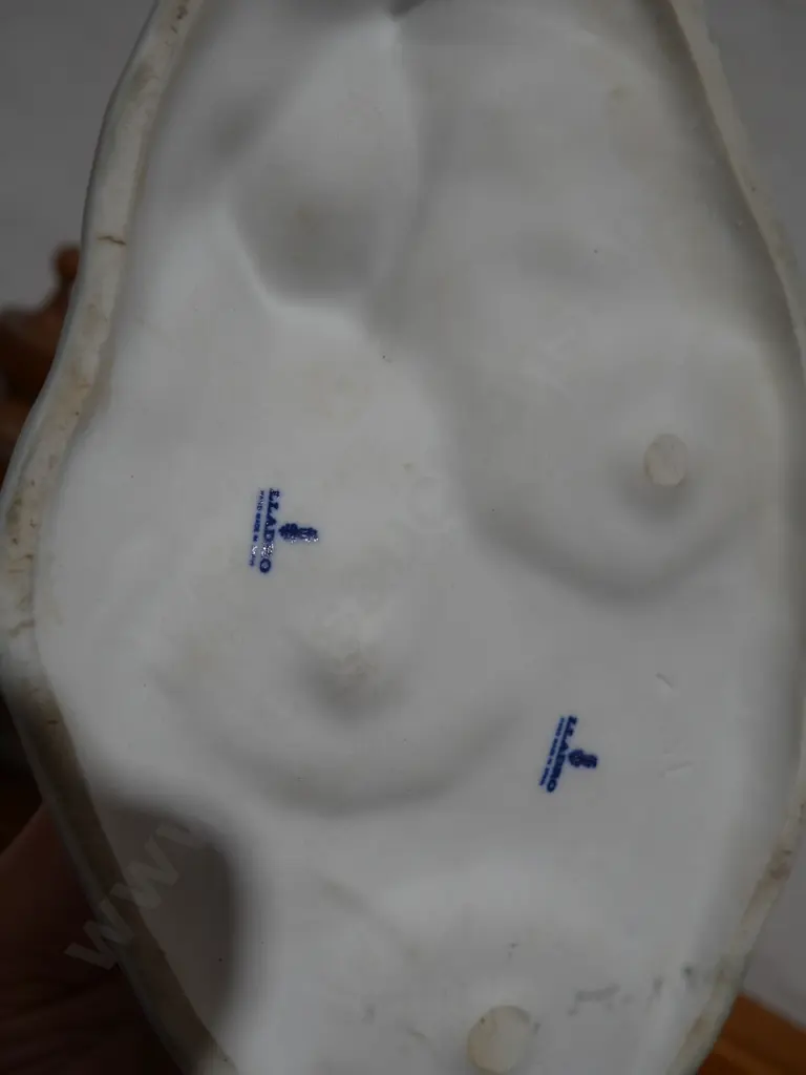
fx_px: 1304
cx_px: 403
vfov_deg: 44.8
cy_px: 538
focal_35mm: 42
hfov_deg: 34.3
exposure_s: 1/80
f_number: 5.6
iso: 200
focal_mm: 21
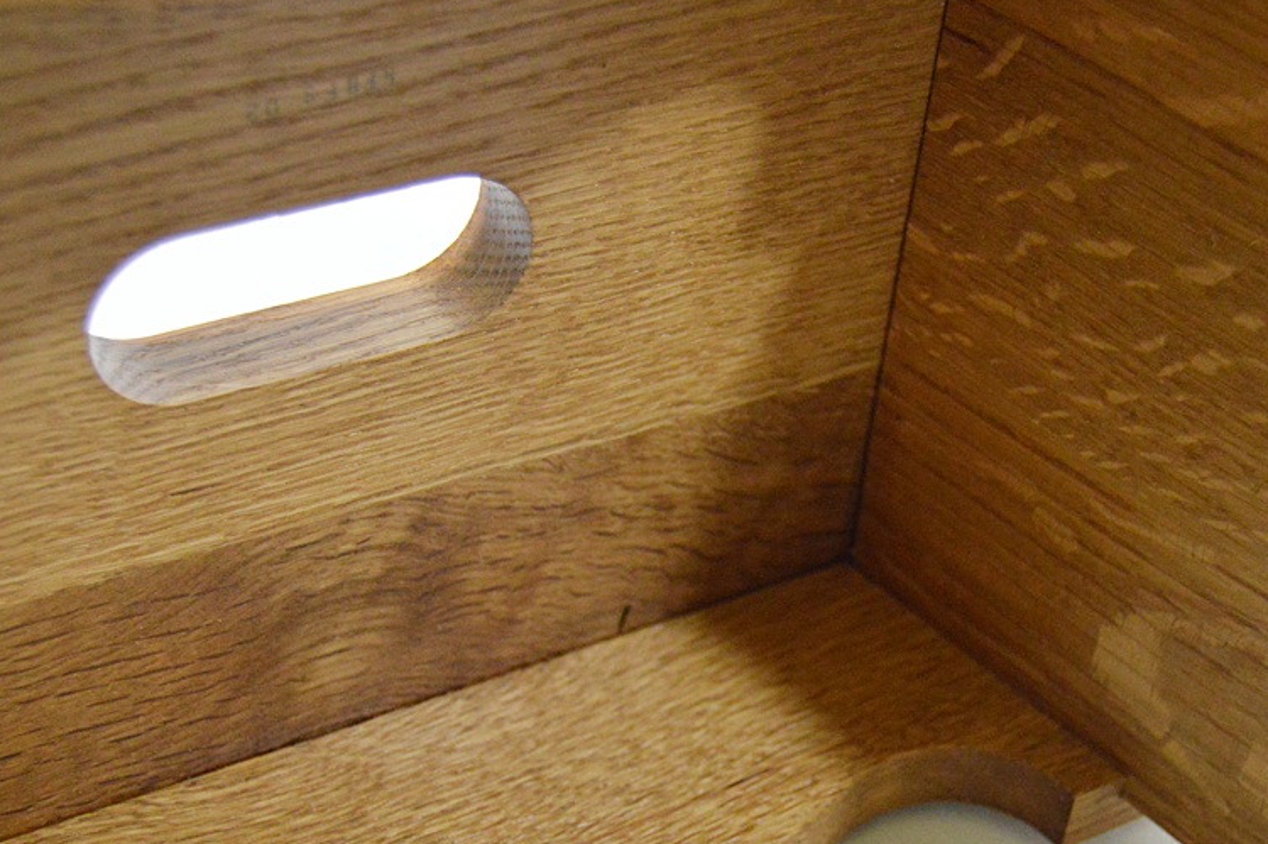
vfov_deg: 19.9
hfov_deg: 29.7
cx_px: 695
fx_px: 2393
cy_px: 547
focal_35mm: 68
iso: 2800
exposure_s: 1/60
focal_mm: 34
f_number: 4.5
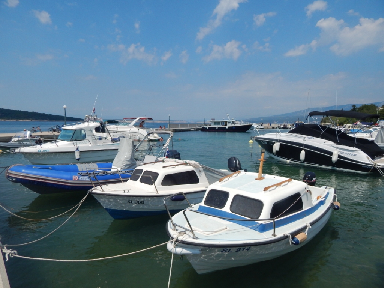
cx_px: 192
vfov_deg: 61.1
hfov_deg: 76.4
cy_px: 144
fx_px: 244
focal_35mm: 22
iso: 125
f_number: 6
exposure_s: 1/1000
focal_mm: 4
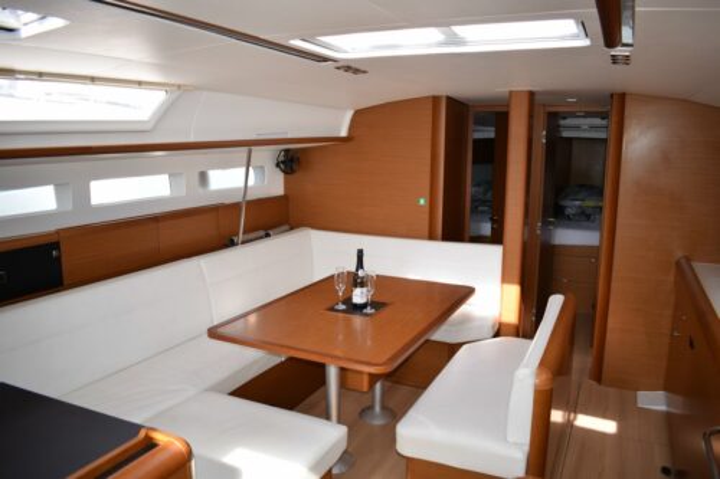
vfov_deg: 47.9
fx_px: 540
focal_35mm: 27
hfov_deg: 67.4
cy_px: 240
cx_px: 360
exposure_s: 1/80
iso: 200
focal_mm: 18
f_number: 4
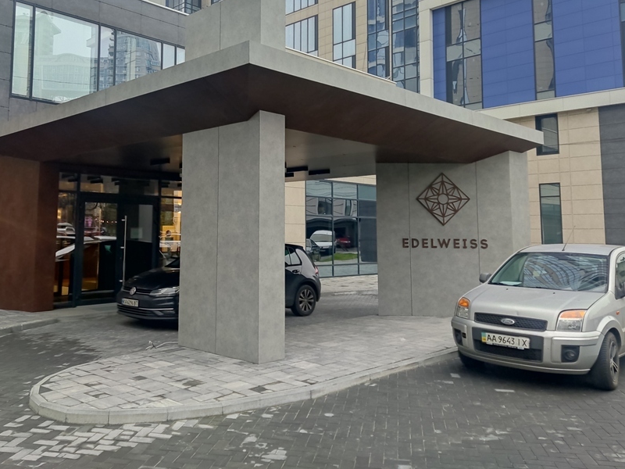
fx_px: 578
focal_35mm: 32
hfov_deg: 56.6
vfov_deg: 43.7
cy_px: 170
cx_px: 265
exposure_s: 1/50
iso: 190
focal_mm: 4.71
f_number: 1.79
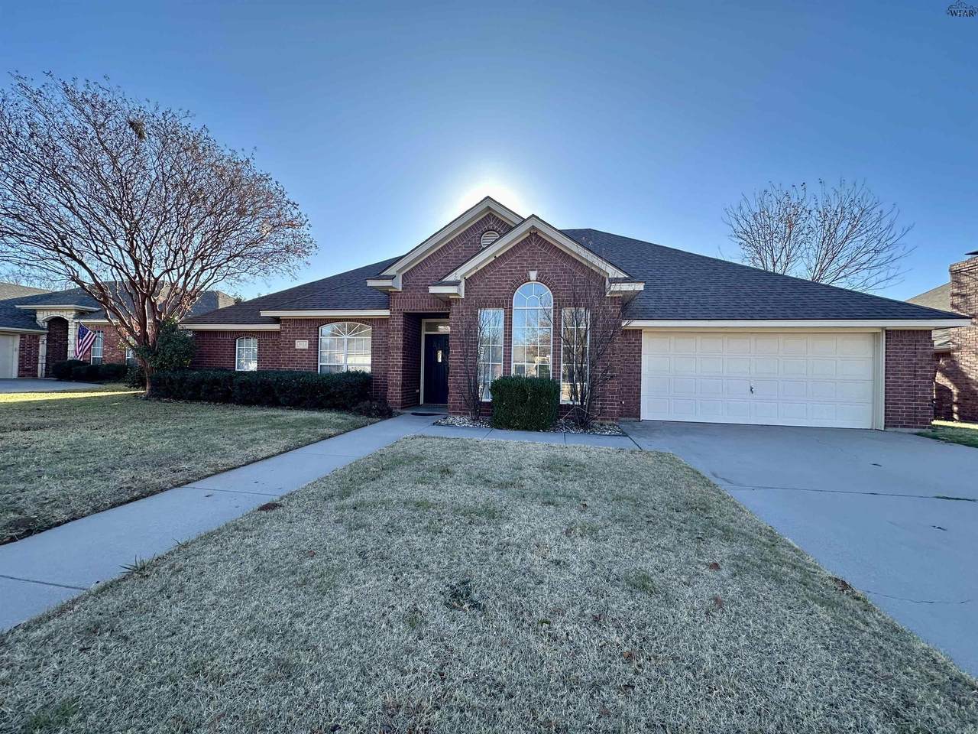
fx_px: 396
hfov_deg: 102.1
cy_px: 367
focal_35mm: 14
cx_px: 489
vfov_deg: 85.7
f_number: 2.2
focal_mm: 2.22
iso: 40
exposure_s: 1/540
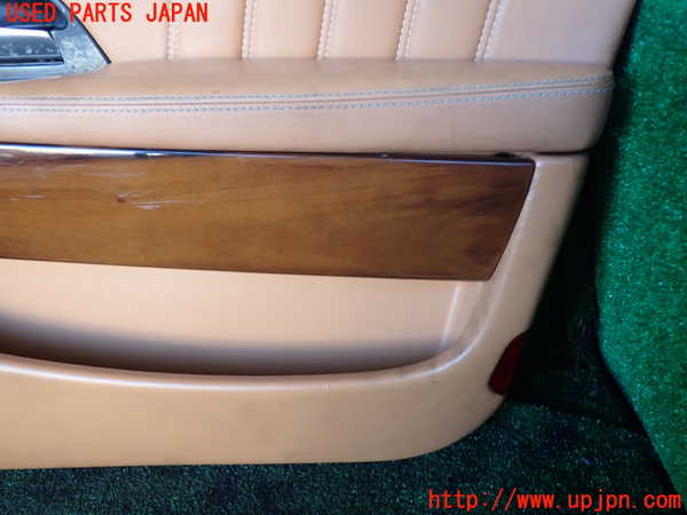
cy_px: 258
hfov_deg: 60.0
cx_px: 344
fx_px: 595
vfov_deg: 46.8
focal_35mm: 30
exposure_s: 1/50
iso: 200
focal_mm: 5.4
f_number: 2.3
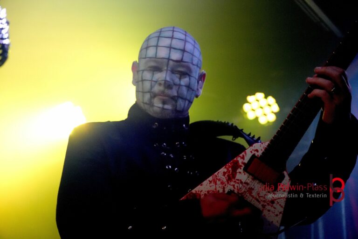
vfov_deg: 13.4
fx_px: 1014
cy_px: 120
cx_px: 179
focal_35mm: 102
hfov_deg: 20.0
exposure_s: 1/60
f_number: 5
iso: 6400
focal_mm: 68
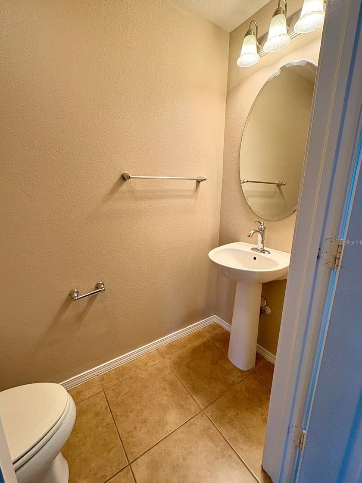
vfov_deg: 98.2
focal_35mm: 15
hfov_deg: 81.7
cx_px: 175
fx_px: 209
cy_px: 242
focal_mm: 2.22
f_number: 2.2
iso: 160
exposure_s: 1/120
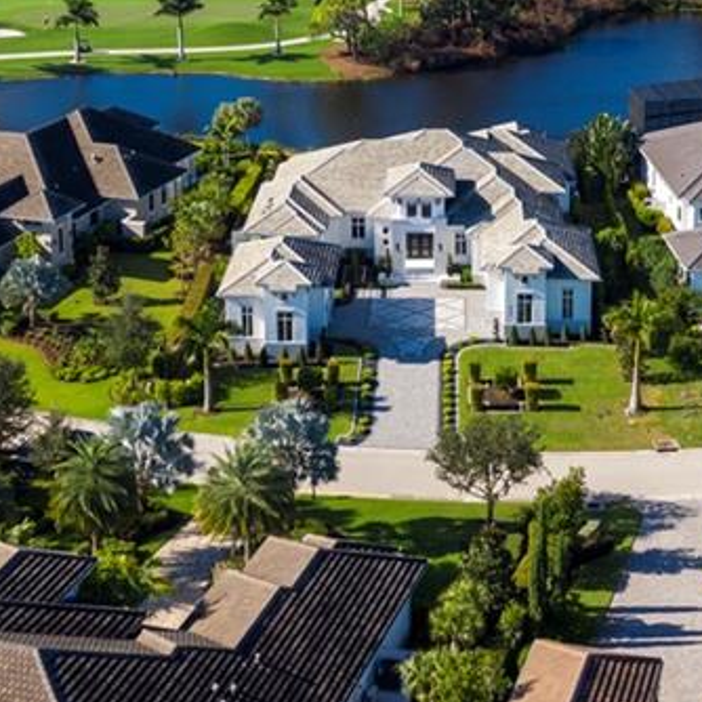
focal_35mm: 73
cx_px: 429
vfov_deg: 23.1
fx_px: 1675
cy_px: 73
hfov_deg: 23.6
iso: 100
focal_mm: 10.26
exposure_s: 1/800
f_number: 5.6
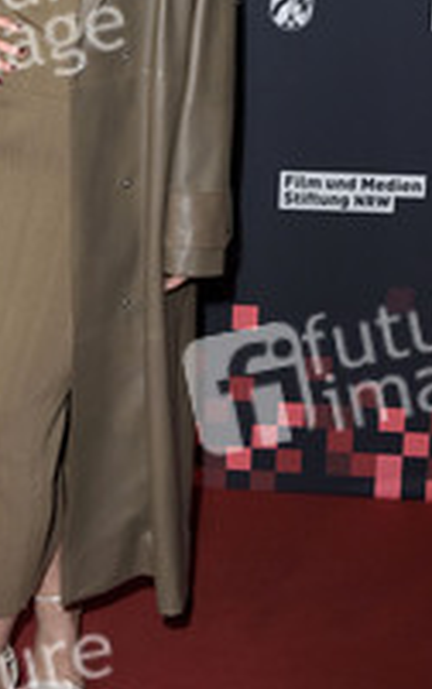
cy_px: 202
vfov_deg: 25.3
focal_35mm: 81
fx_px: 1523
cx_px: 48
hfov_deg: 16.0
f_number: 5
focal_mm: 40
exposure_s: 1/250
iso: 1000
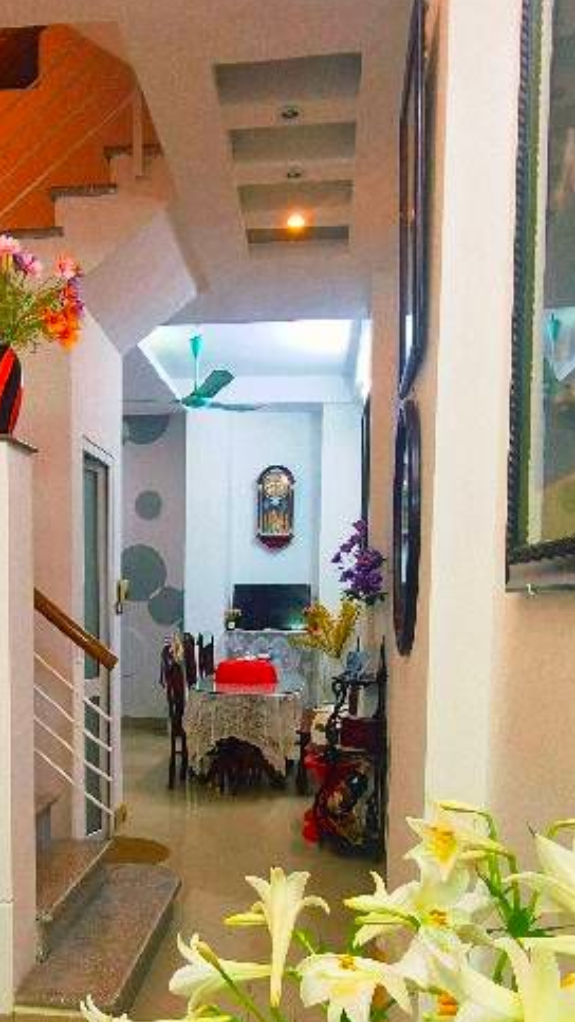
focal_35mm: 30
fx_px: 812
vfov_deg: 63.0
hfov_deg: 38.5
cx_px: 186
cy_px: 667
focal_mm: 2.2
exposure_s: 1/50
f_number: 2.2
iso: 125
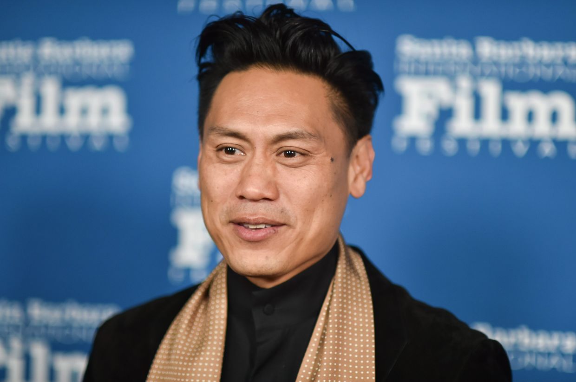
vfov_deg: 10.1
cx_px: 288
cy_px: 191
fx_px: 2157
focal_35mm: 135
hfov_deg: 15.2
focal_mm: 135
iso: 1600
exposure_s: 1/640
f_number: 2
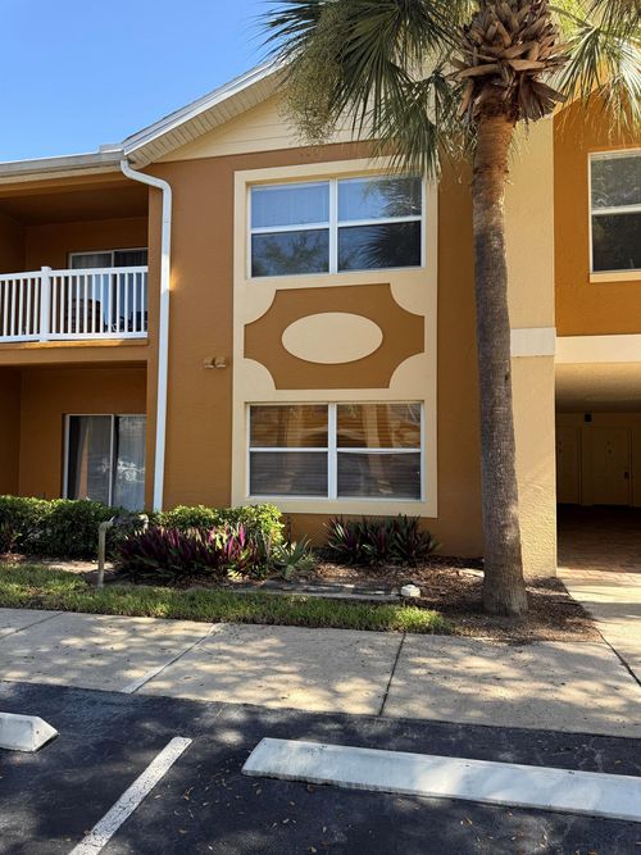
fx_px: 593
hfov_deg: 56.8
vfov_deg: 71.6
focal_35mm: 24
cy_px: 428
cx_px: 320
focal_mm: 6.76
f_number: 1.78
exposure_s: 1/822
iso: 100
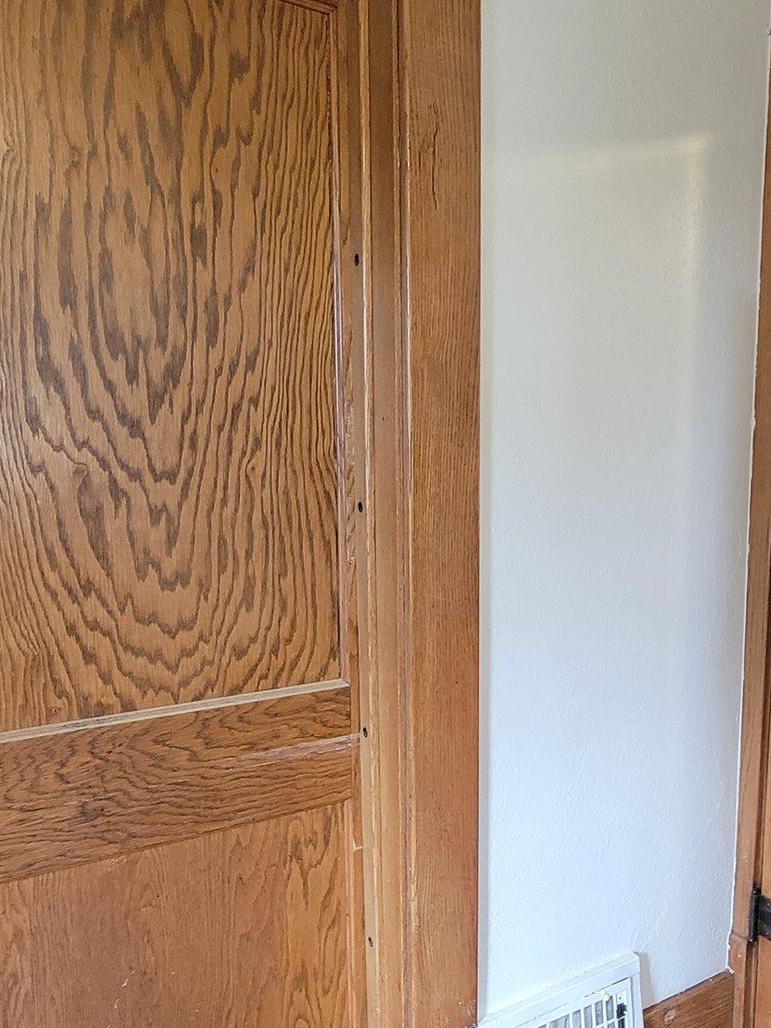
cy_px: 564
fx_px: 802
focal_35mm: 27
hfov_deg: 49.8
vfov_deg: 65.2
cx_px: 554
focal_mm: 2.2
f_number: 2.2
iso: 320
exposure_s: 1/60
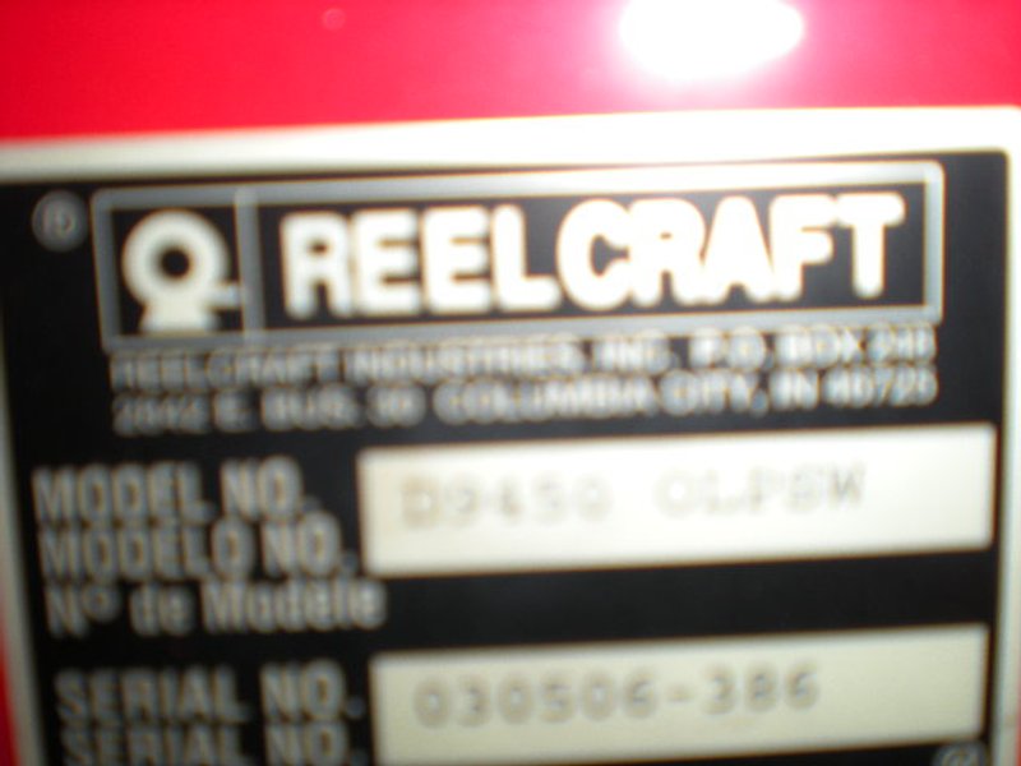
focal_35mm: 38
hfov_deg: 49.0
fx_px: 1121
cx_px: 510
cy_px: 383
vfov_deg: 37.7
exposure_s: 1/60
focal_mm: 6.3
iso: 64
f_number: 3.1
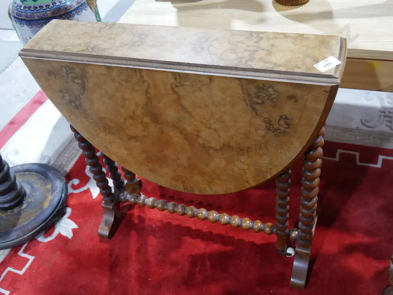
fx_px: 409
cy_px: 148
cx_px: 196
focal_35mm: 36
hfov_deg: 51.3
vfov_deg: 39.7
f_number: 4
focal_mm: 18
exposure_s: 1/60
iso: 1250
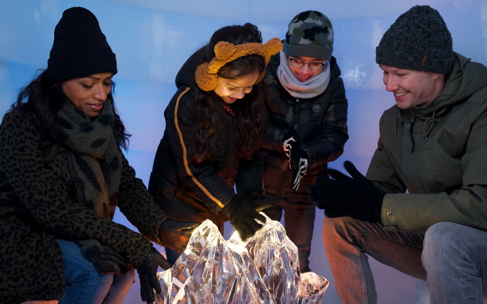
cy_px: 149
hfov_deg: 49.3
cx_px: 243
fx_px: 531
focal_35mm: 40
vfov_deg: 32.0
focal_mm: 39
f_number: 4.5
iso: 3200
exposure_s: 1/80
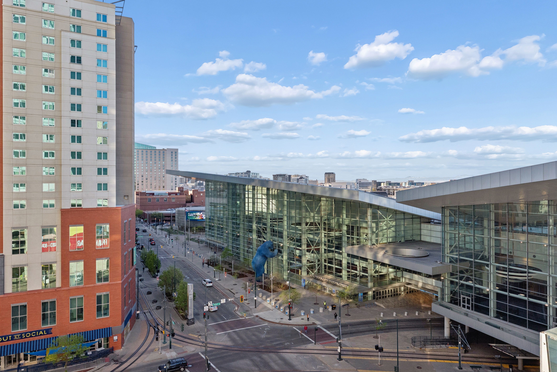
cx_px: 278
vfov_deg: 55.2
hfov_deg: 76.1
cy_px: 186
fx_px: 356
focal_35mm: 23
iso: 800
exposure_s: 1/500
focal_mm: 23
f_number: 9
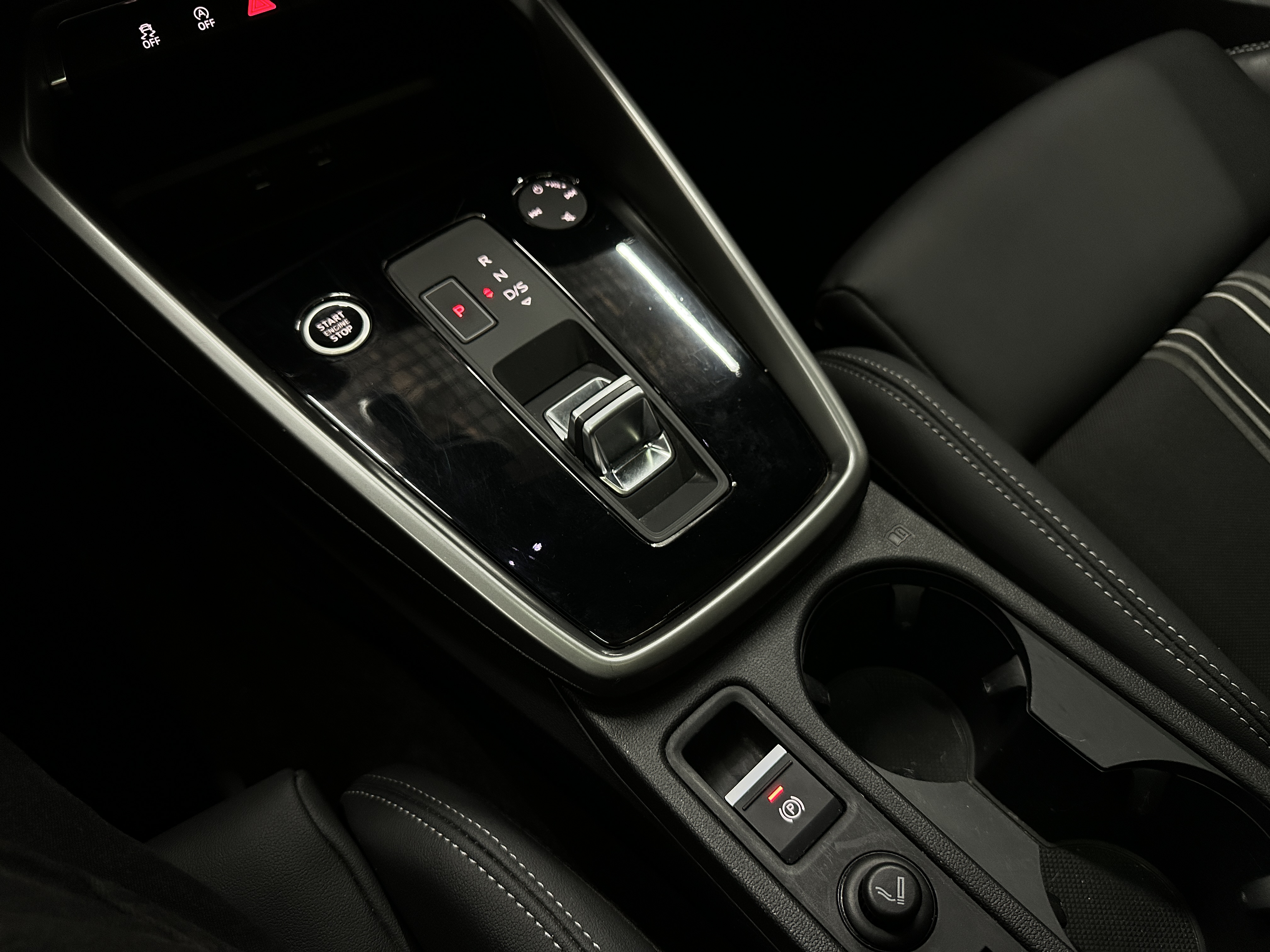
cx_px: 635
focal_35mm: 24
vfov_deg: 56.8
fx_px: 881
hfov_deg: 71.6
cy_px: 476
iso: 320
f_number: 1.78
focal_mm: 6.86
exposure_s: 1/54
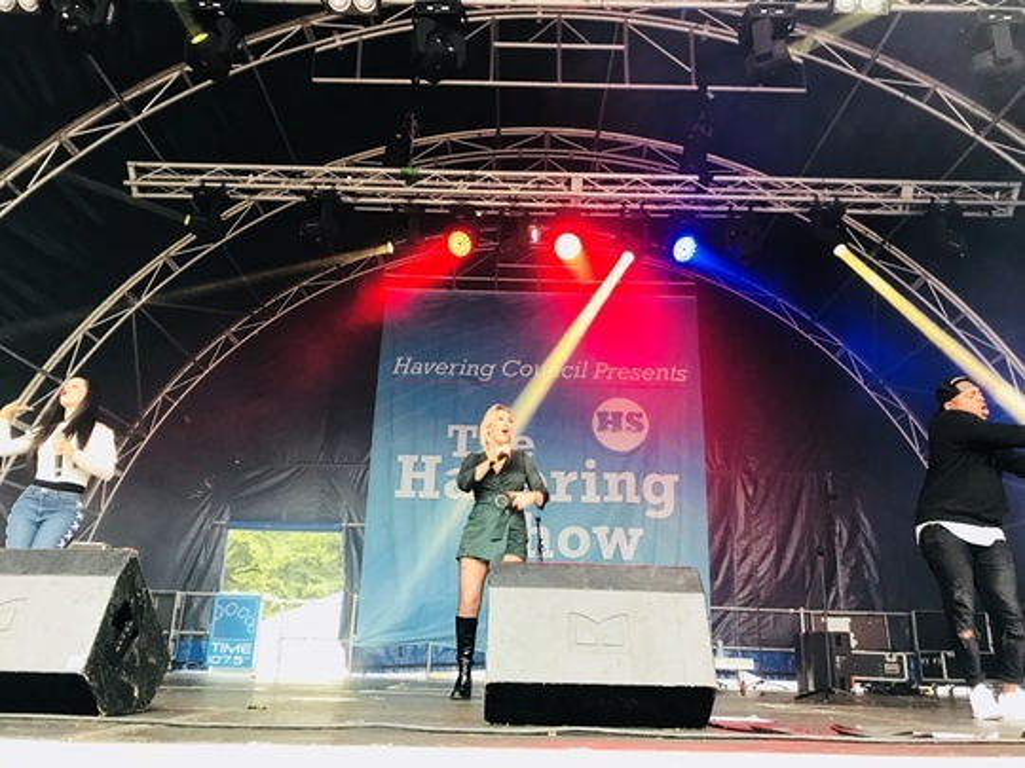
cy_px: 384
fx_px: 829
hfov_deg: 63.4
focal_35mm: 28
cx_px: 512
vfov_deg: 49.7
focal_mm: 3.99
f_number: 1.8
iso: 32
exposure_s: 1/33
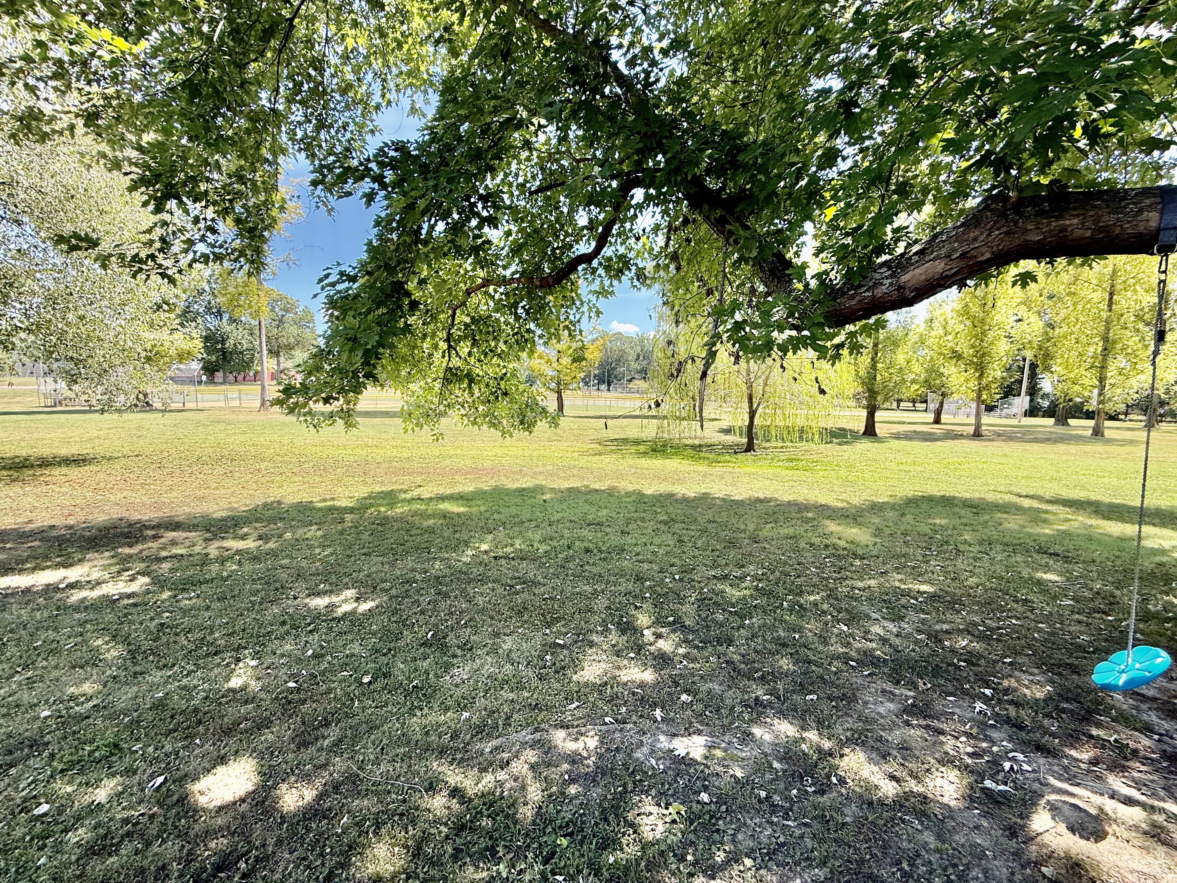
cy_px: 442
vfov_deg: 85.7
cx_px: 588
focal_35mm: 14
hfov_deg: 102.1
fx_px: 476
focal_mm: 2.22
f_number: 2.2
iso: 50
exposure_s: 1/461
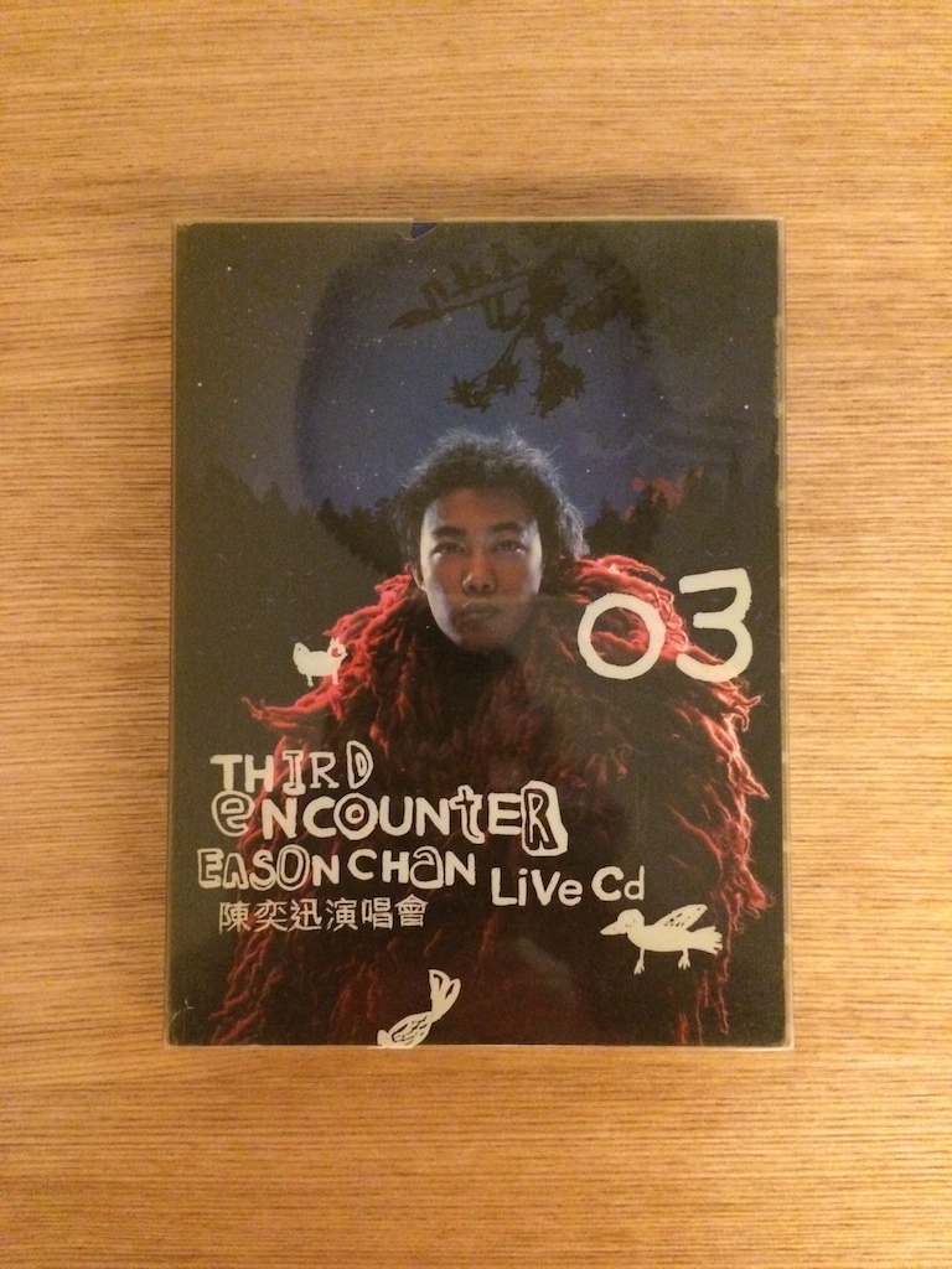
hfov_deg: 46.8
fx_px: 1100
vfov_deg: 60.0
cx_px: 476
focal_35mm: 30
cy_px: 634
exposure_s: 1/17
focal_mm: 4.12
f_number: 2.2
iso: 1000
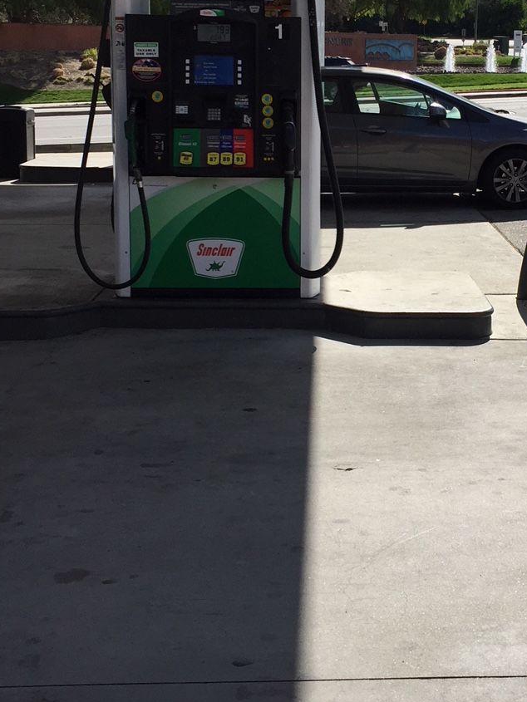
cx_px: 369
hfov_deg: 25.9
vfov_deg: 34.0
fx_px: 1136
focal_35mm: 56
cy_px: 233
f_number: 2.2
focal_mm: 4.15
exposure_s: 1/1980
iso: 32
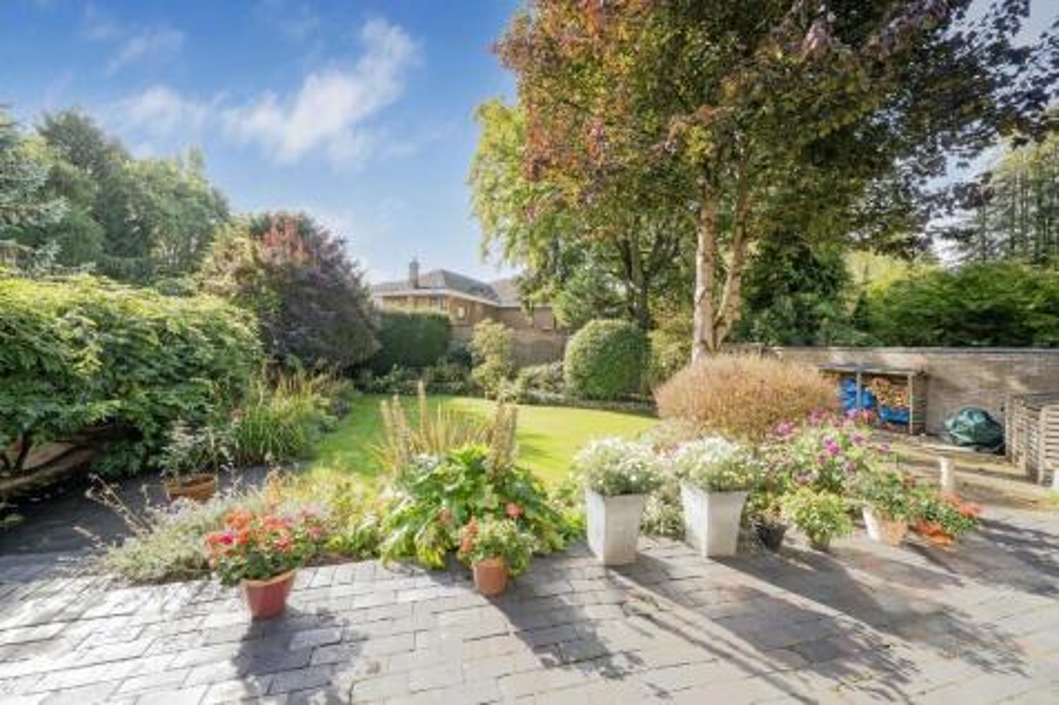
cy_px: 352
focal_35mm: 12
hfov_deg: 112.6
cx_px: 530
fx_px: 353
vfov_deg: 90.0
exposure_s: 1/125
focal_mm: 12
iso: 500
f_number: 8
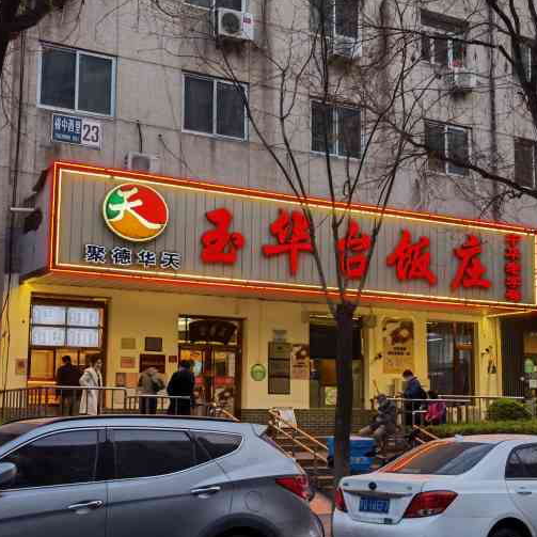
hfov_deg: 29.0
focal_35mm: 59
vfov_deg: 29.1
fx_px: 1036
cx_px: 307
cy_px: 277
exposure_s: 1/100
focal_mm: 6.67
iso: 125
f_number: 1.9
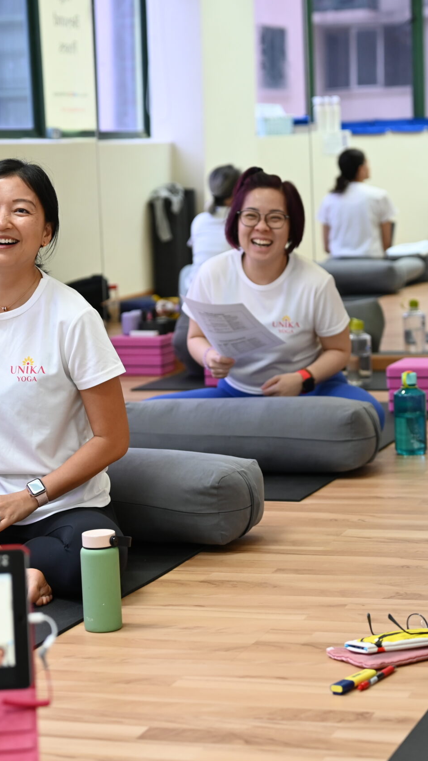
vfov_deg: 23.2
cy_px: 381
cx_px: 293
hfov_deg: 13.1
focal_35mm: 92
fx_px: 1856
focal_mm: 58
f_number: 2.8
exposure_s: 1/125
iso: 640
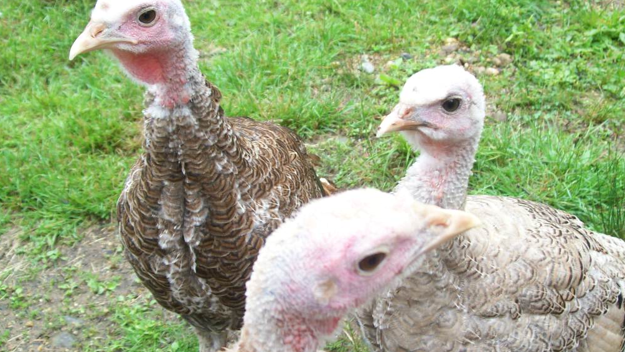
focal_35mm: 50
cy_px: 178
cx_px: 311
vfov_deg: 24.0
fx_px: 829
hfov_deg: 41.3
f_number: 3
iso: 80
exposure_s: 1/85
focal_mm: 7.6
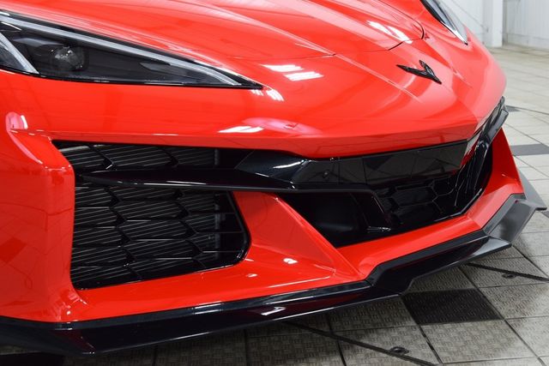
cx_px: 274
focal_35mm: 54
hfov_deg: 36.9
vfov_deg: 25.1
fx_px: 824
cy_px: 183
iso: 560
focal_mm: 36
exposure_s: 1/15
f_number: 6.3
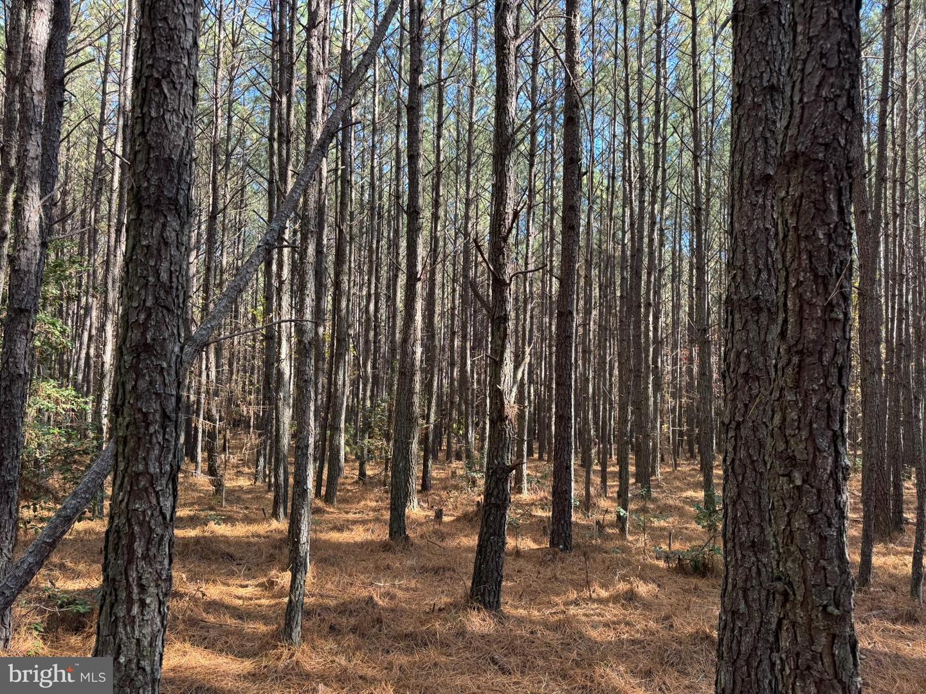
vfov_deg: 56.8
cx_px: 463
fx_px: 642
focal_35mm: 24
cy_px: 347
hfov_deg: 71.6
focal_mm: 6.76
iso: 80
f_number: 1.78
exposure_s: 1/121
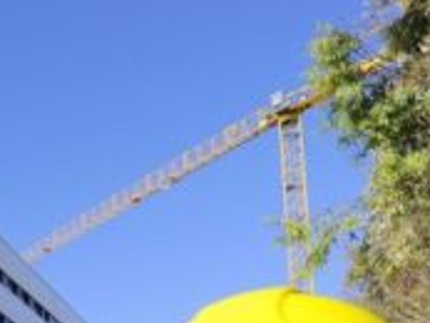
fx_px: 671
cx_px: -316
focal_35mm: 54
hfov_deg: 22.8
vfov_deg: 22.6
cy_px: 472
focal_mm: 14
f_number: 10
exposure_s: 1/400
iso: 250
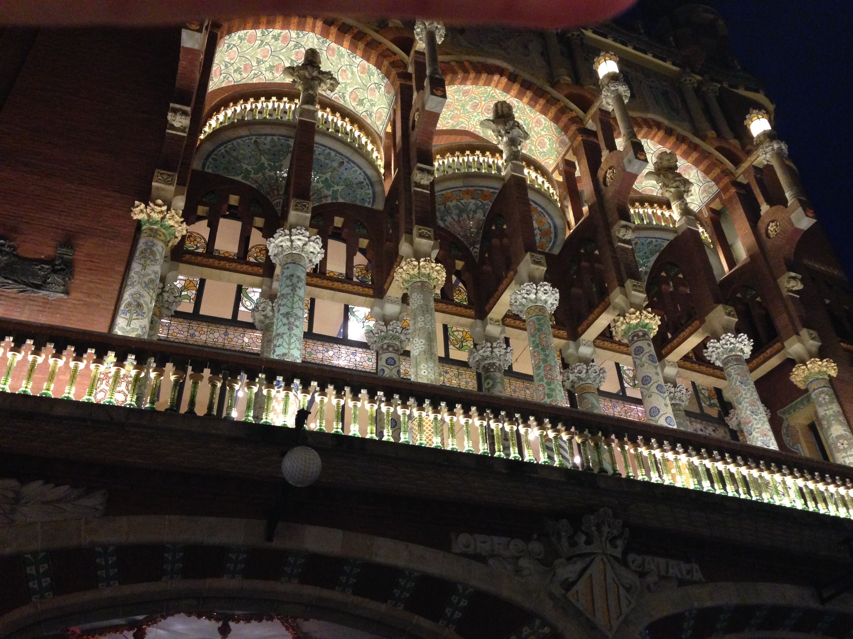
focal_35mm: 33
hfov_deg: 55.4
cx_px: 426
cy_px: 320
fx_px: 813
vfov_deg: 42.9
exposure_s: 1/17
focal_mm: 4.12
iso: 400
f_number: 2.4
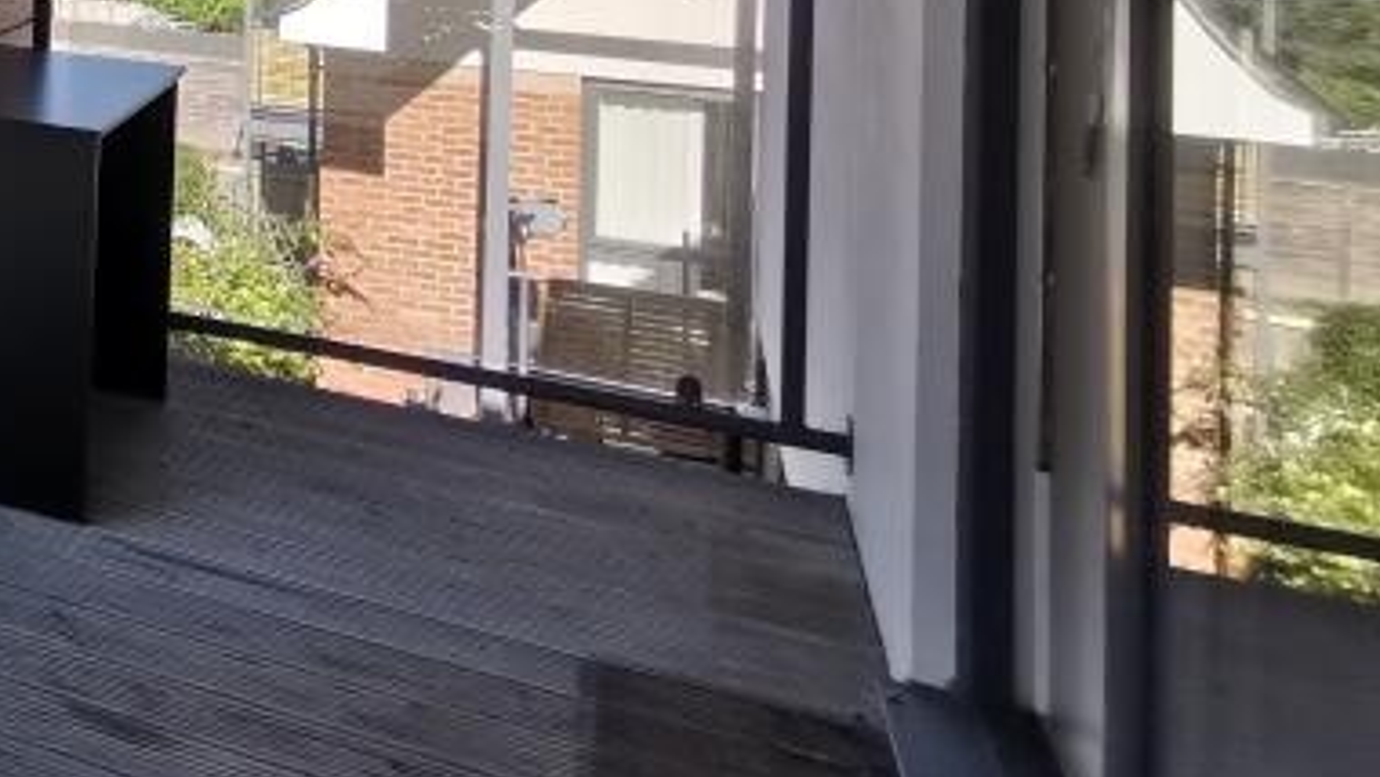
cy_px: -254
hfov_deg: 33.0
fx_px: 1720
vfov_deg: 22.5
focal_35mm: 47
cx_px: -392
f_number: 2.2
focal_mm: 2.35
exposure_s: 1/674
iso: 50
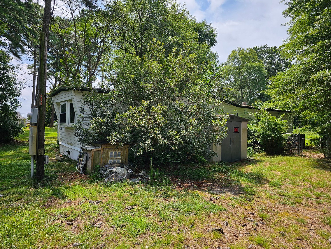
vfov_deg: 58.9
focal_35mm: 23
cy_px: 124
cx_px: 166
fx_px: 220
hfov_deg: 73.9
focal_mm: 6.3
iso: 10
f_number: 1.7
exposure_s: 1/579
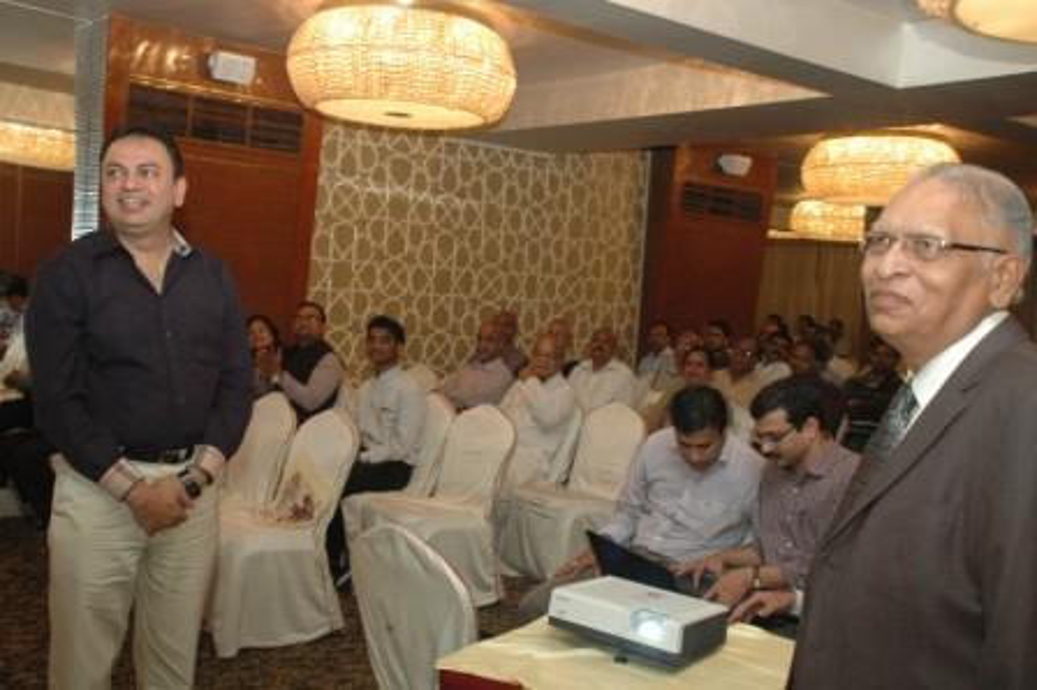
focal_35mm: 36
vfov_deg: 36.8
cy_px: 345
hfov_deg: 53.2
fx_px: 1036
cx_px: 518
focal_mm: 24
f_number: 6.3
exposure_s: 1/50
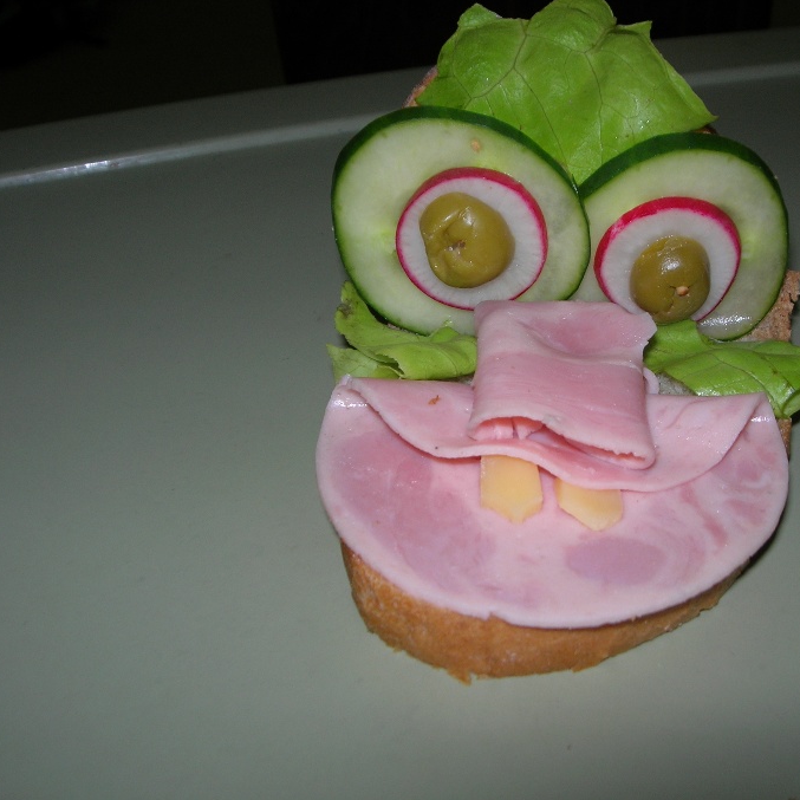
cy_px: 399
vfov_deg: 37.6
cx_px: 522
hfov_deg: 37.2
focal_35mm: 45
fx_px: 1177
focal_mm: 7.8
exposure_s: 1/60.1
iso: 64
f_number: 4.8
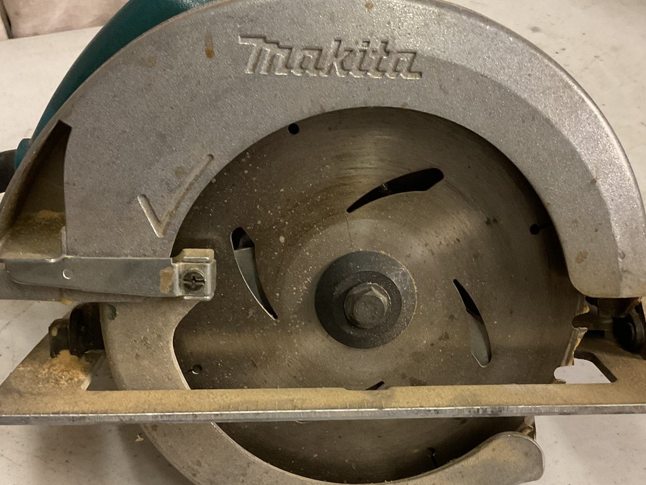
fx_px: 802
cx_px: 366
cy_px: 251
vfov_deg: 33.6
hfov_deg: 43.8
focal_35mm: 43
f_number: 1.8
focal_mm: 3
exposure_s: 1/40
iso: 250
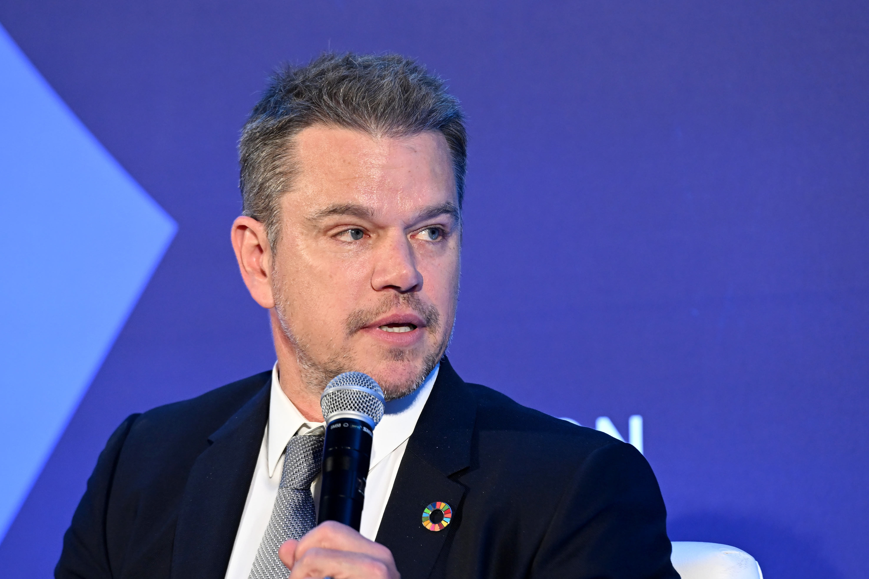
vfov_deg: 4.6
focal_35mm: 300
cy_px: 290
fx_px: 7240
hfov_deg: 6.9
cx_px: 434
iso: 1600
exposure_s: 1/200
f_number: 3.5
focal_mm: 200
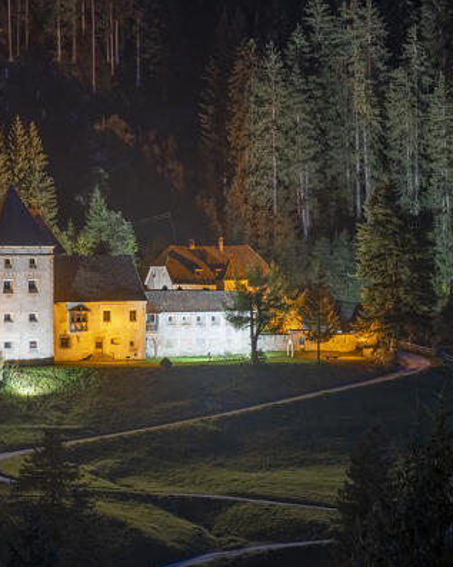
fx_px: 2664
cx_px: 151
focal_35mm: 159
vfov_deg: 12.1
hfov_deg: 9.7
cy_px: 284
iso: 400
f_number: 8
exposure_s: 1/4
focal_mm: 112
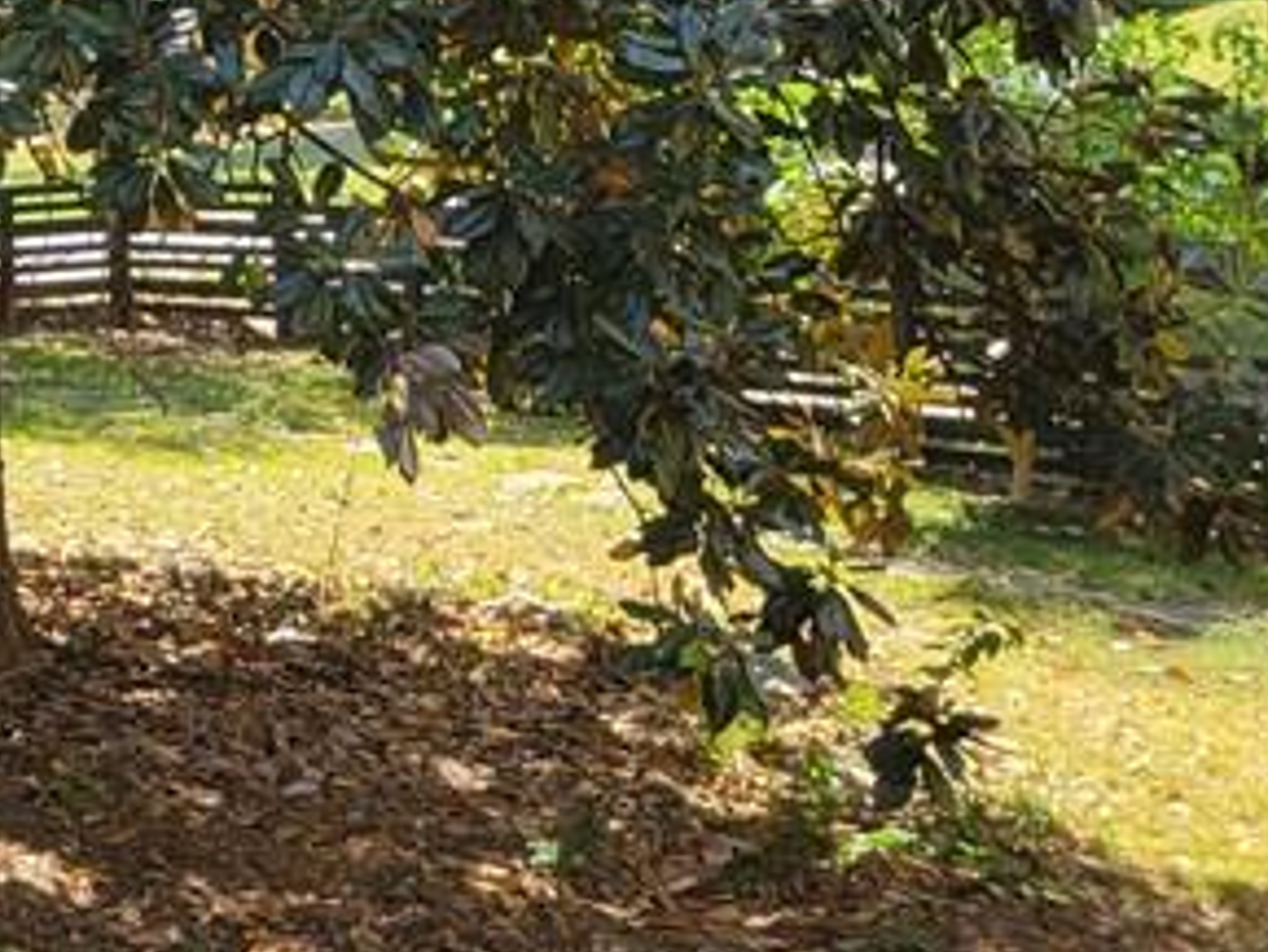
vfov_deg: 15.8
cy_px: 4
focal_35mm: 92
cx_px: -777
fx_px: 3371
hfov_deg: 18.3
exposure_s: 1/494
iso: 40
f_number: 1.8
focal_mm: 5.4
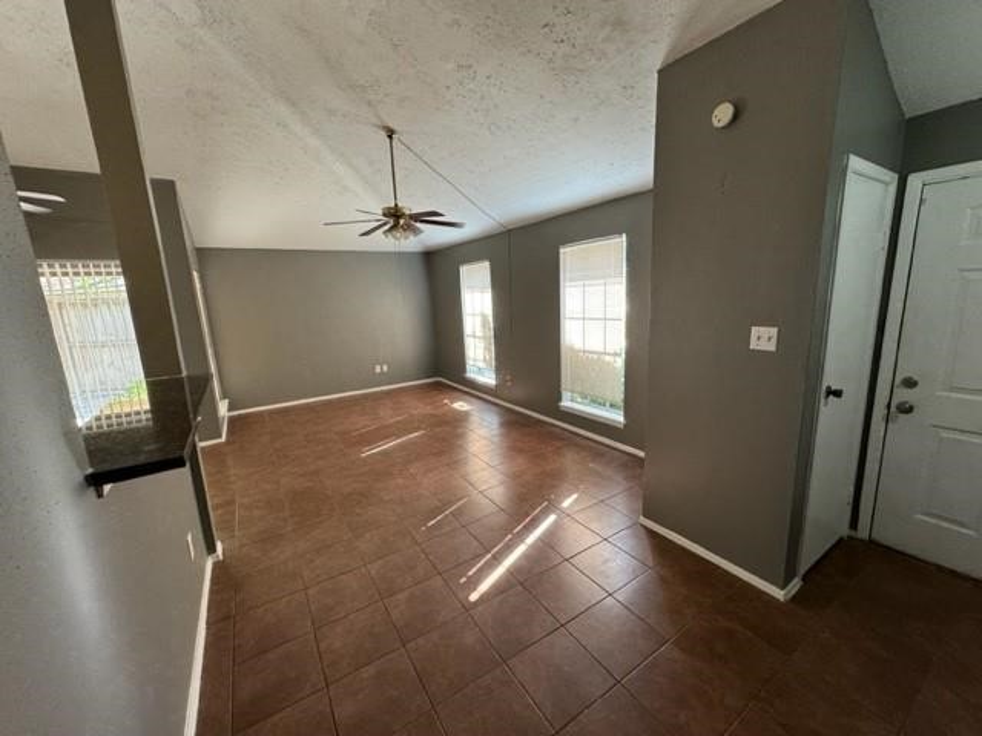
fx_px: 397
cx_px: 491
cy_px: 368
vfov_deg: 85.7
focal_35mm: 14
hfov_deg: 102.1
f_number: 2.2
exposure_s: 1/99
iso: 160
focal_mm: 2.22
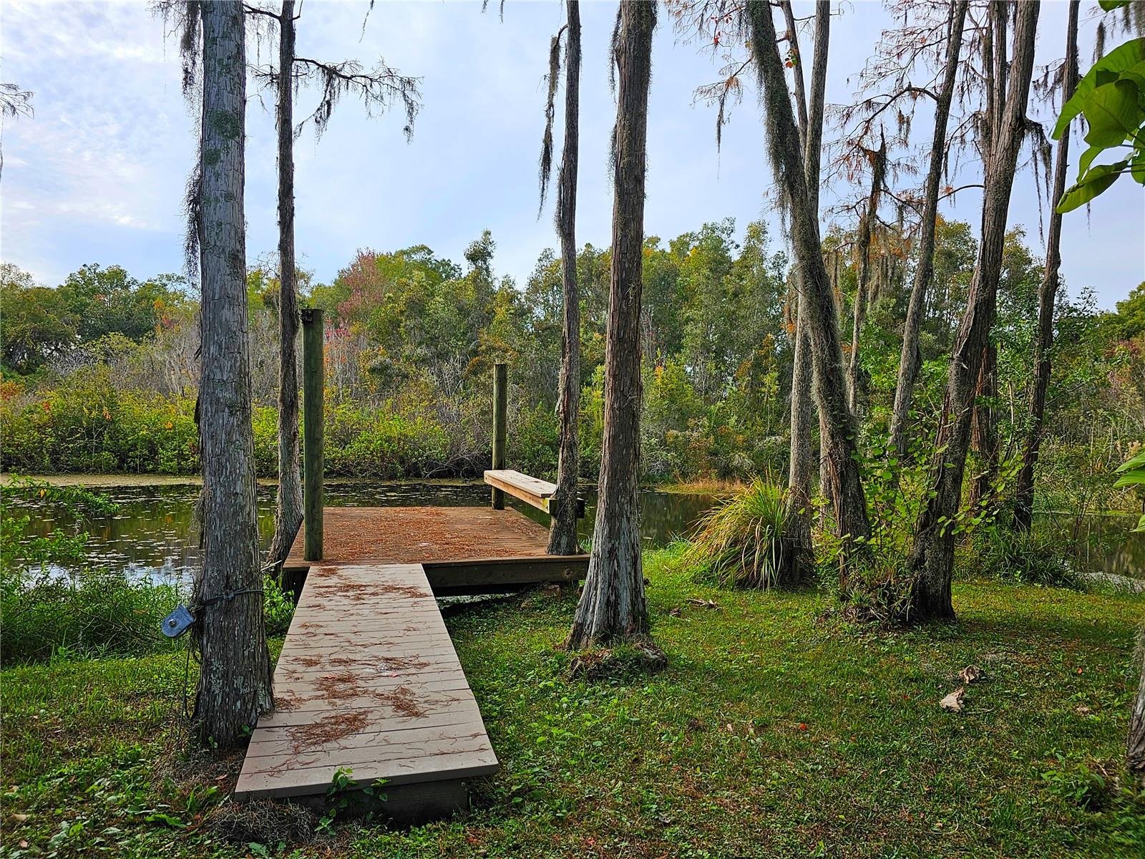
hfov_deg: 73.9
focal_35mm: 23
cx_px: 572
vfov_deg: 58.9
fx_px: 761
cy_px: 430
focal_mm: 6.3
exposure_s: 1/556
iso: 16
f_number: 1.7
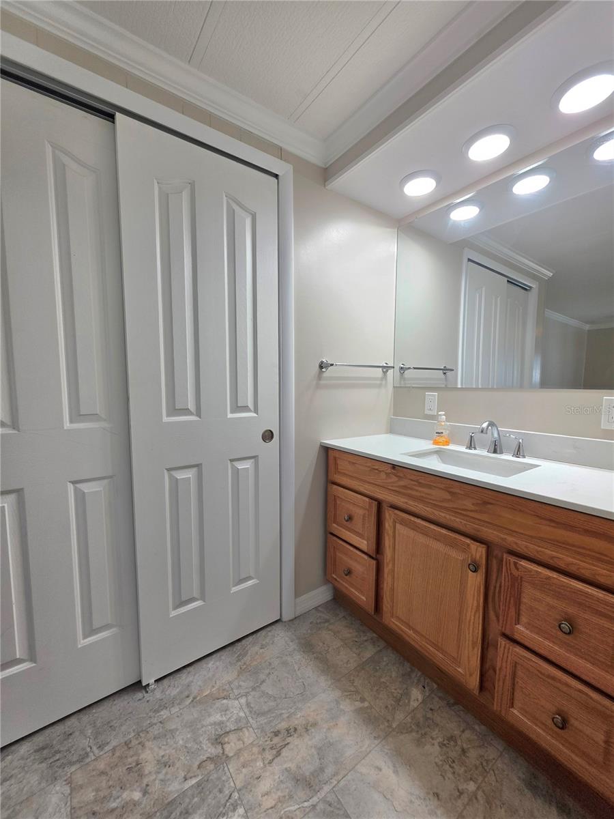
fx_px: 307
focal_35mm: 13
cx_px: 307
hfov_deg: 89.9
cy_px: 410
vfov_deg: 106.2
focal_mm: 2.2
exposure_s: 1/120
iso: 64
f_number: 1.9
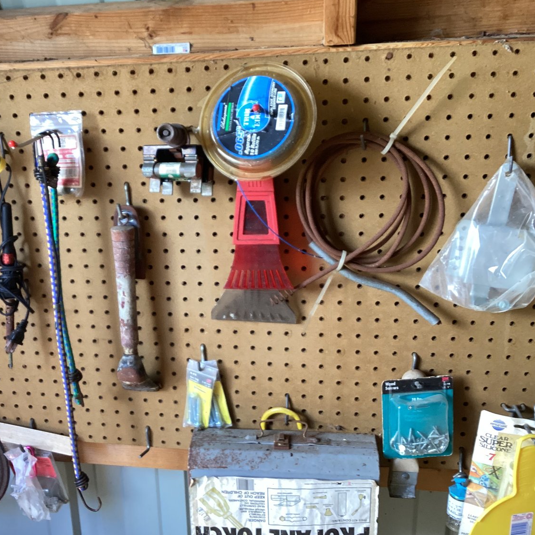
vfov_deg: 44.9
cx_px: 188
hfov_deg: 44.4
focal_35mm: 37
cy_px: 267
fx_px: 647
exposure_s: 1/60
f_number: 2.4
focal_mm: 3.3
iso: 125
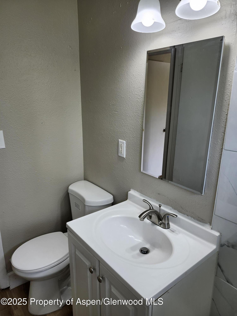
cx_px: 118
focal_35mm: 23
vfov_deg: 73.9
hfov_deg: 58.9
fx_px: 210
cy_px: 158
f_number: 1.8
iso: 25
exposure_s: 1/50
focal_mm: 5.54
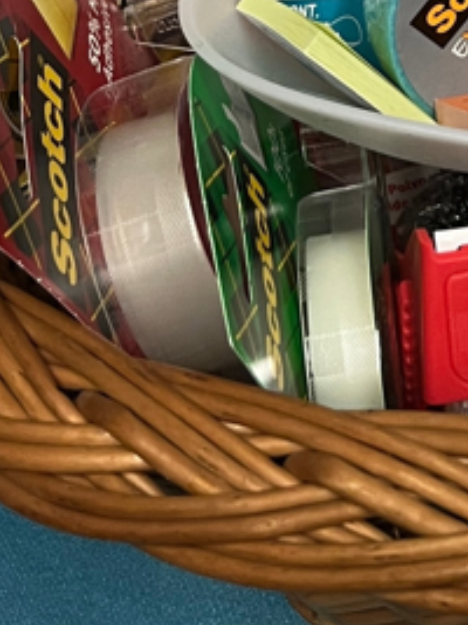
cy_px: -199
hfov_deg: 12.0
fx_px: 2111
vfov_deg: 15.9
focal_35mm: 117
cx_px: 725
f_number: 1.6
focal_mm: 5.1
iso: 100
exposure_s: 1/60
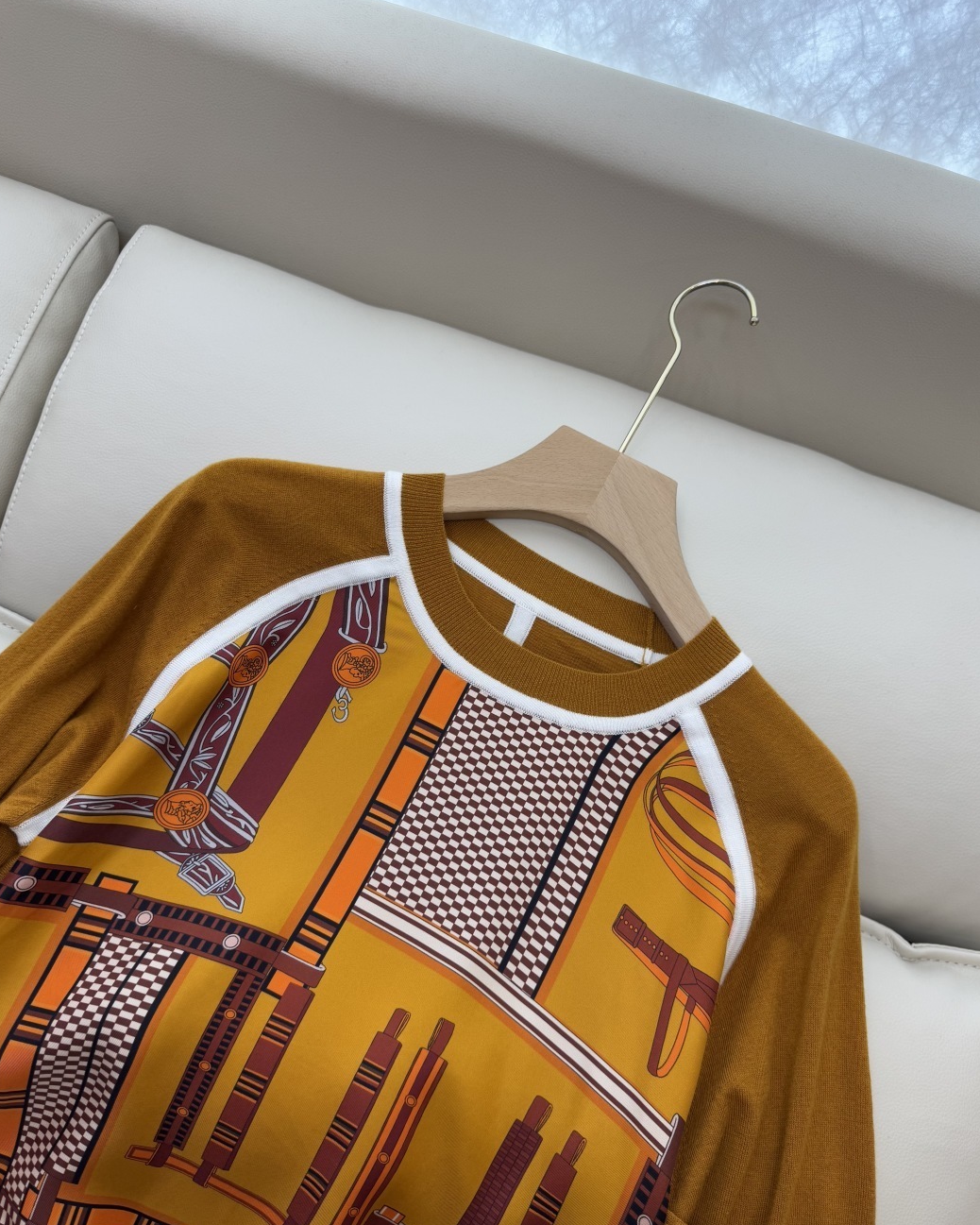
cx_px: 488
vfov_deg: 65.9
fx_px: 942
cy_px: 662
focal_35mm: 26
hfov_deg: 54.9
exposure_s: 1/194
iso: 64
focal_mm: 6.76
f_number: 1.78
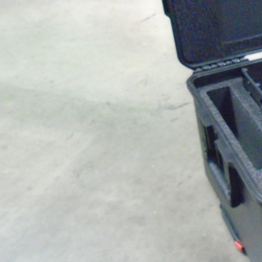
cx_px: 307
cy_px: 69
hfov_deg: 28.0
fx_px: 462
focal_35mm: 54
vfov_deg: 31.1
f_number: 3.2
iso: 800
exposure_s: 1/50
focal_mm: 4.6
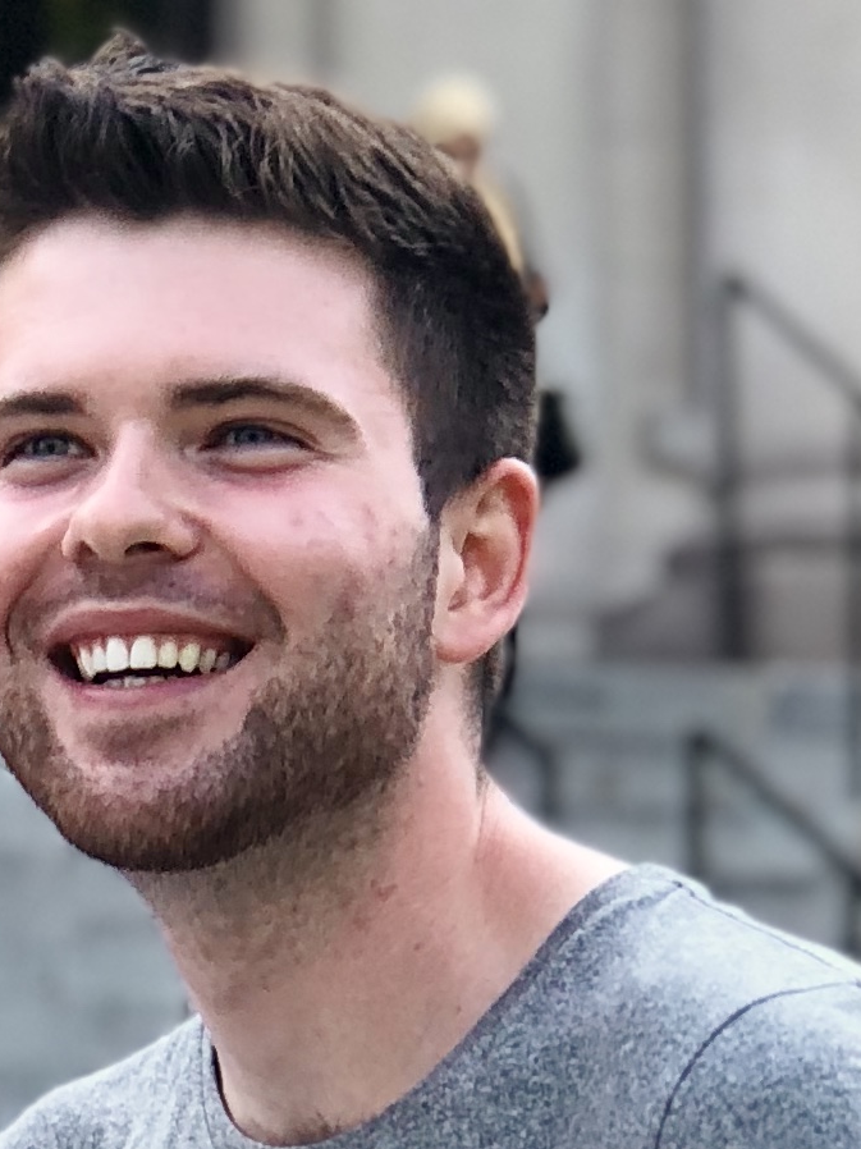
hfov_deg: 5.8
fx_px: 8494
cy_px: 1392
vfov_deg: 7.7
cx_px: -249
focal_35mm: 256
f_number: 2.8
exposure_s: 1/120
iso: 40
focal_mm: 6.6
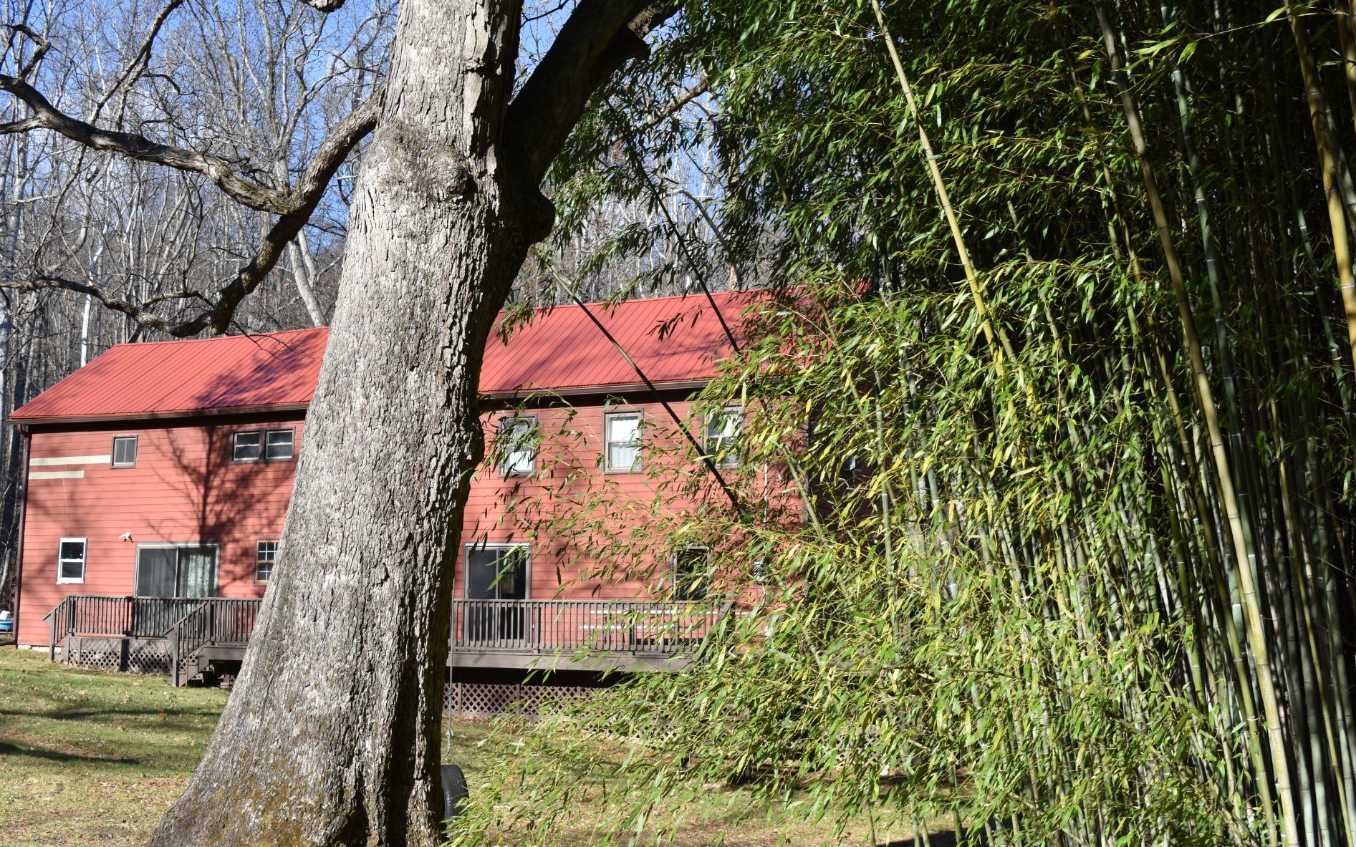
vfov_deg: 29.9
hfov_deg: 46.2
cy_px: 418
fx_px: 1589
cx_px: 647
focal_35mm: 43
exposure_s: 1/320
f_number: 6.3
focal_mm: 26
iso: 100
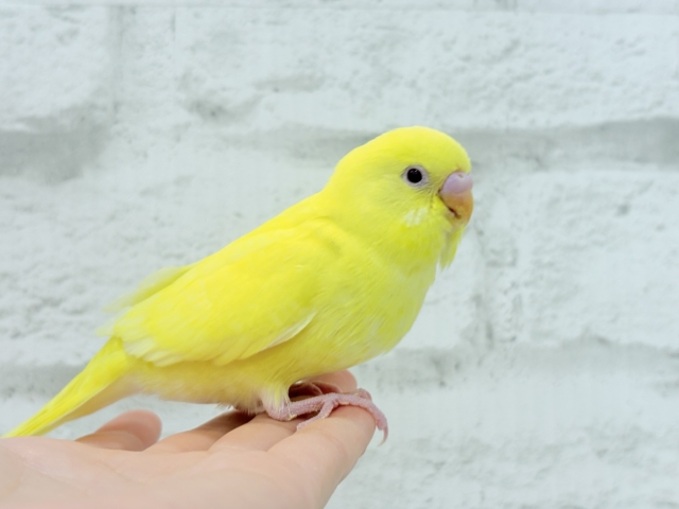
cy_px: 254
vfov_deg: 28.0
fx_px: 1020
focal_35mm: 52
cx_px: 340
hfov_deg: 36.8
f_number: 1.6
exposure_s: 1/50
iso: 32
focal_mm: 5.96
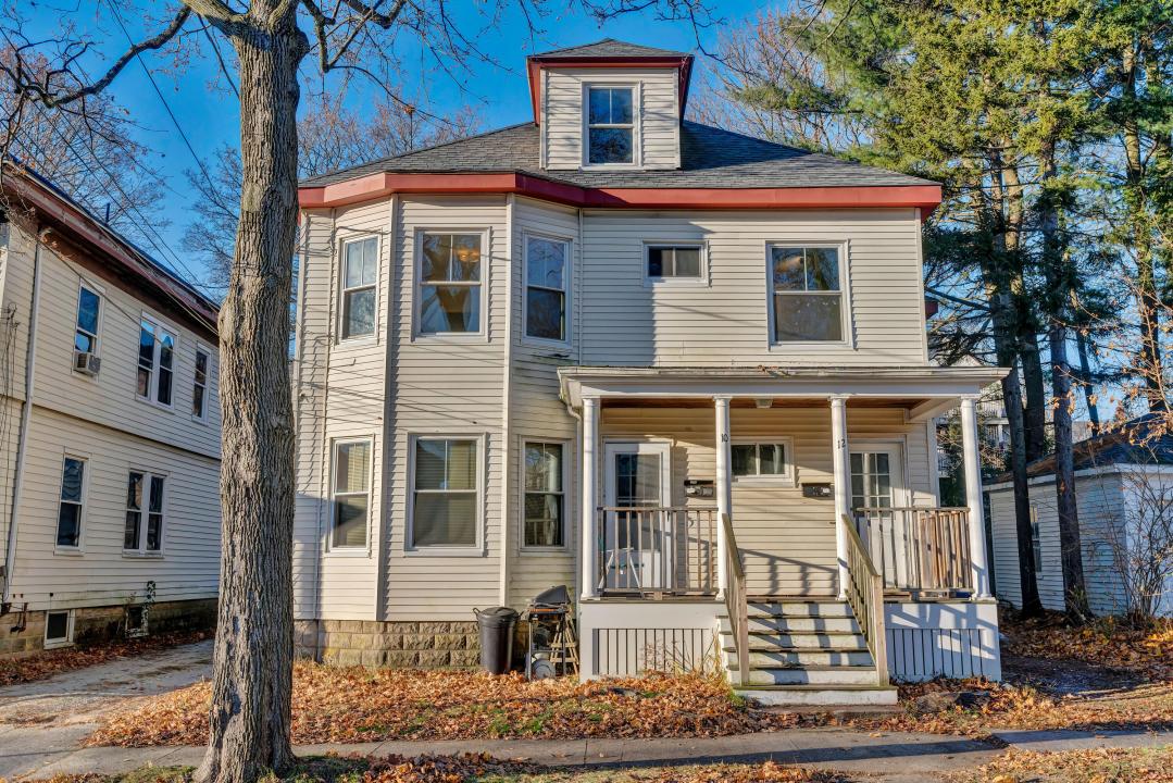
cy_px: 392
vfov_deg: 41.1
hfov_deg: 58.7
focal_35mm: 32
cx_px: 586
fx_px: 1043
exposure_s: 1/1500
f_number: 8
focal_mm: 32
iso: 800
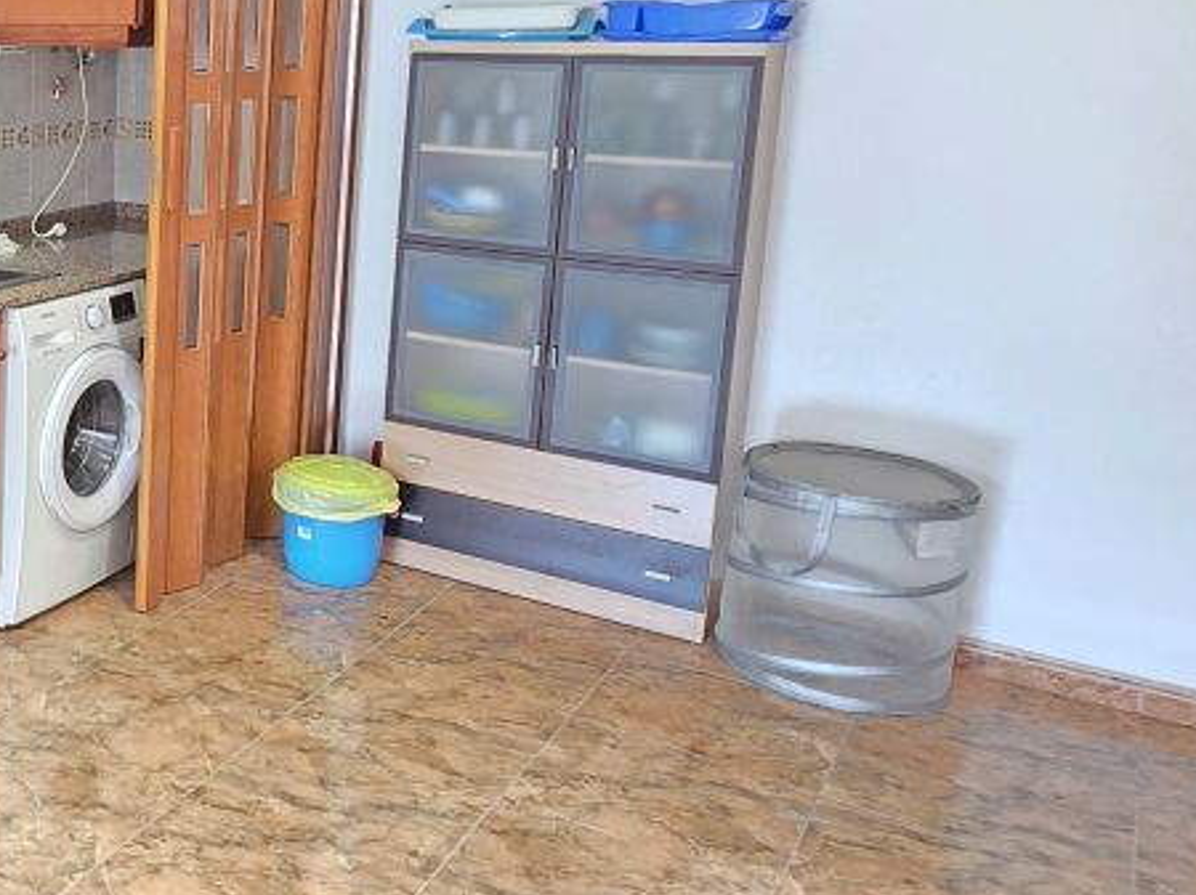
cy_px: 242
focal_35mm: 37
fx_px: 1278
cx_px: -183
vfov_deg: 37.8
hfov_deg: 39.0
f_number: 1.9
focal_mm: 2.2
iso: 320
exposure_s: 1/50
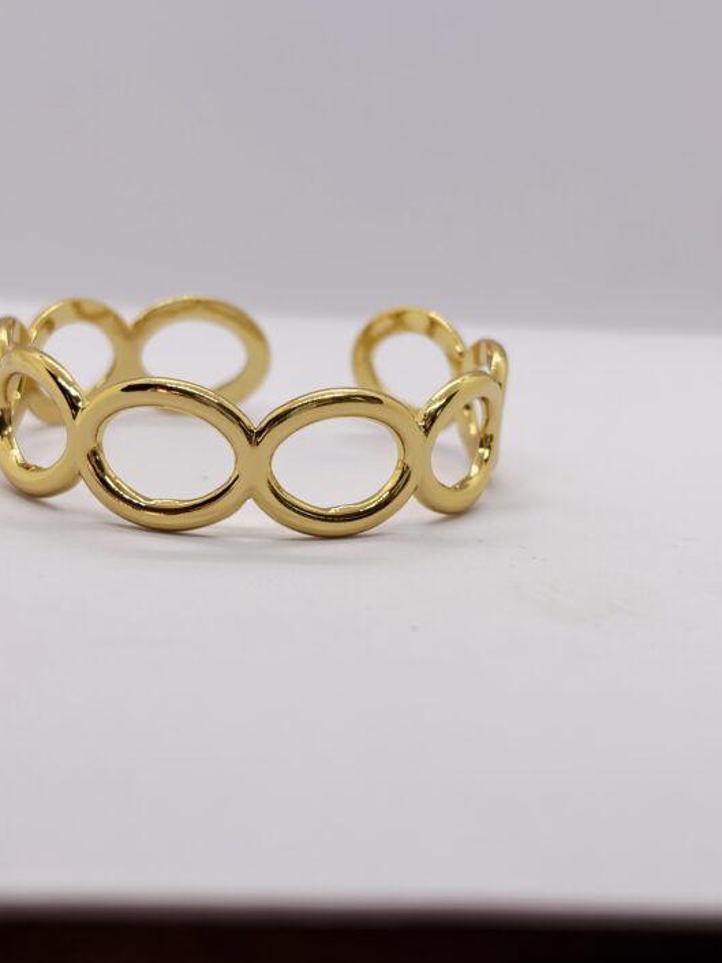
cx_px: 360
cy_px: 425
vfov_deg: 32.7
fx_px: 1640
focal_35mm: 59
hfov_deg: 24.8
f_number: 1.6
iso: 32
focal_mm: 5.96
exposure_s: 1/526
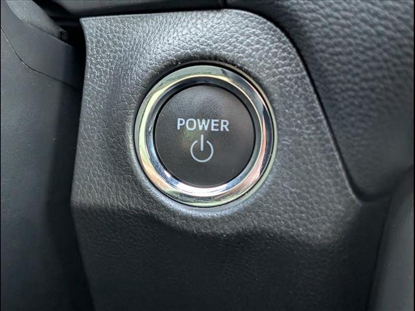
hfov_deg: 38.9
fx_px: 587
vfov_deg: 29.7
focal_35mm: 49
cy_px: 156
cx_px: 208
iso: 401
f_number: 1.68
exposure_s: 1/66.7
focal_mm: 6.9
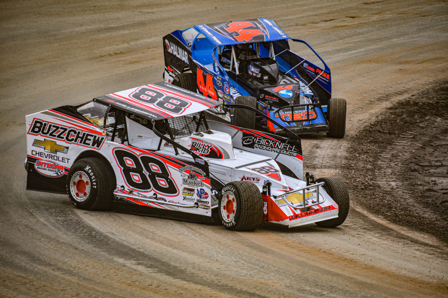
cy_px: 149
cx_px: 224
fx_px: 3920
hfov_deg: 6.5
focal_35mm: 315
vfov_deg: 4.4
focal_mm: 210
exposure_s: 1/4000
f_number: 5.3
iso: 2000
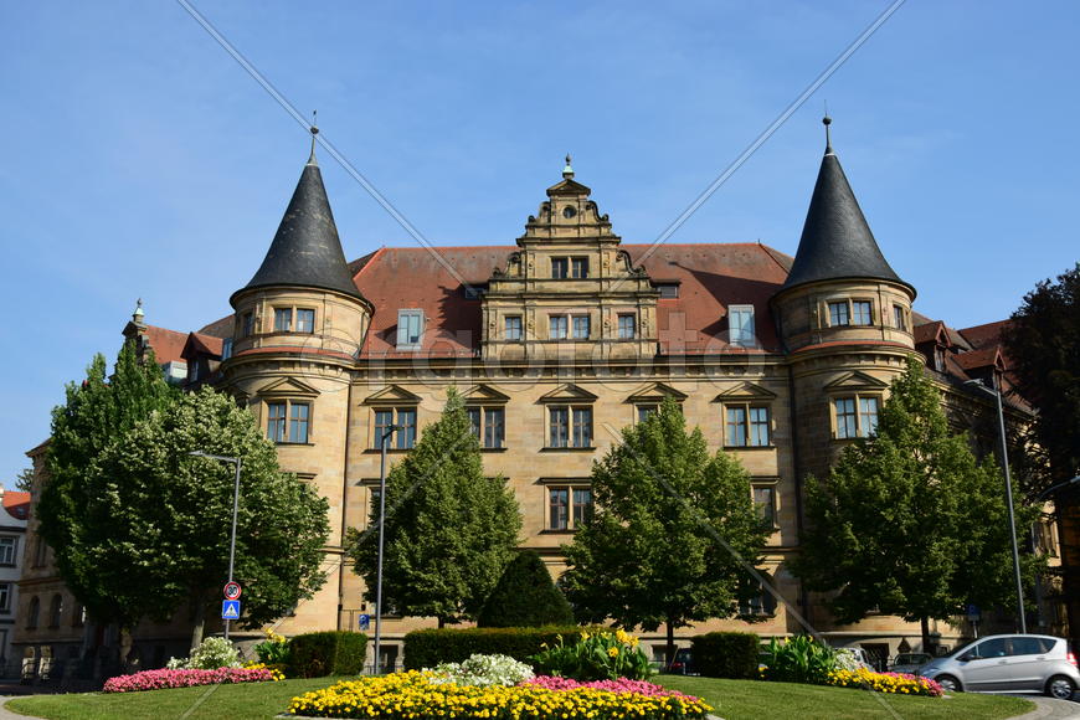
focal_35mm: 36
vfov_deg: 36.9
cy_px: 360
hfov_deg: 53.1
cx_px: 540
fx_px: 1080
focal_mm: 24
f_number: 10
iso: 100
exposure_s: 1/125
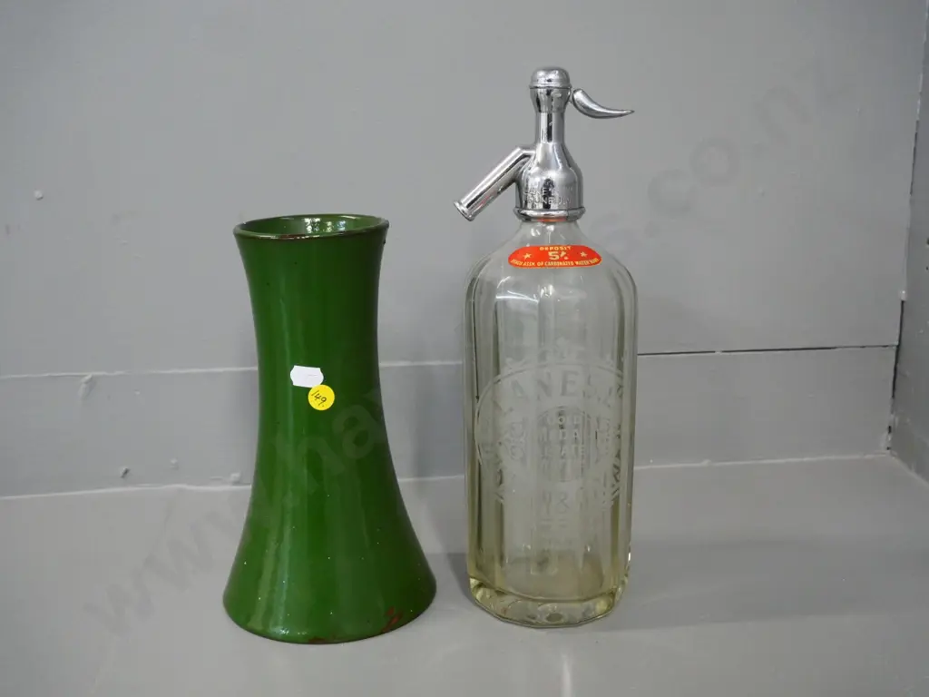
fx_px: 1073
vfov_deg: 36.0
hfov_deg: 46.8
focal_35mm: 40
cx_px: 464
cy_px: 348
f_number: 6.3
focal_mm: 20
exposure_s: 1/60
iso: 3200
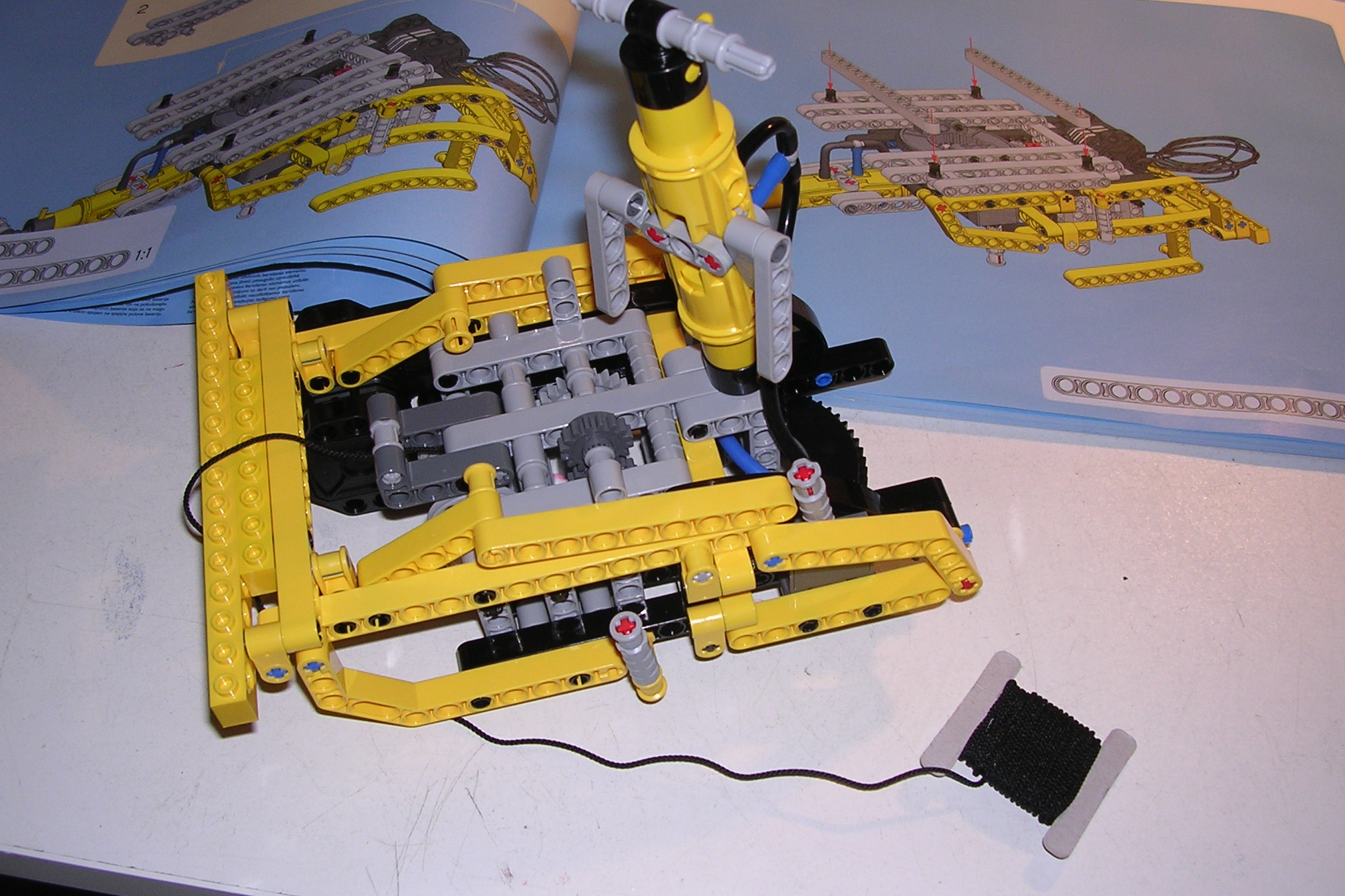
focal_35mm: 40
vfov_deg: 33.4
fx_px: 1494
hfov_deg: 48.5
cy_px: 401
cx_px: 666
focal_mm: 5.8
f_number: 2.8
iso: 100
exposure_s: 1/60.1
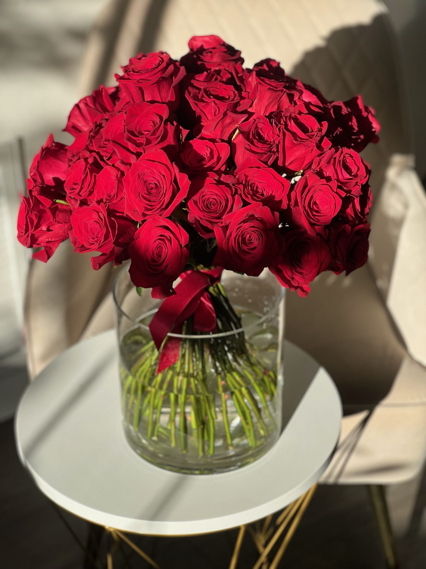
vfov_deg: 25.3
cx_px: 213
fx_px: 1264
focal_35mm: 77
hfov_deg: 19.1
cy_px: 284
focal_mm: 9
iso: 25
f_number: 2.8
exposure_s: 1/293
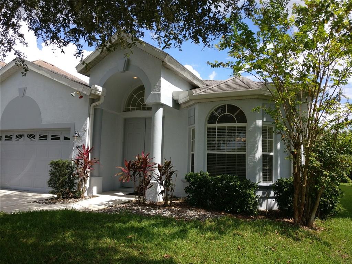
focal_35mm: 28
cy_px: 132
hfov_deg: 63.4
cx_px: 176
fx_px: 285
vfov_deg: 49.7
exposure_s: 1/988
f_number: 2
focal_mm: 4.26
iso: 100
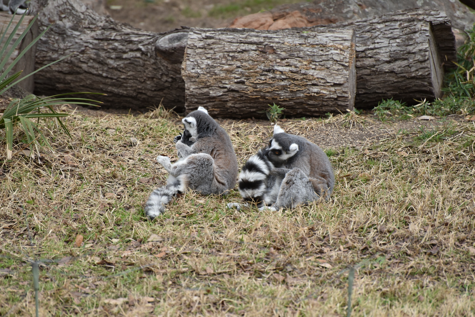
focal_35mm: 300
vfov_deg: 4.6
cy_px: 158
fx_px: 3959
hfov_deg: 6.9
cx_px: 238
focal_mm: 300
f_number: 5.6
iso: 560
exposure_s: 1/640
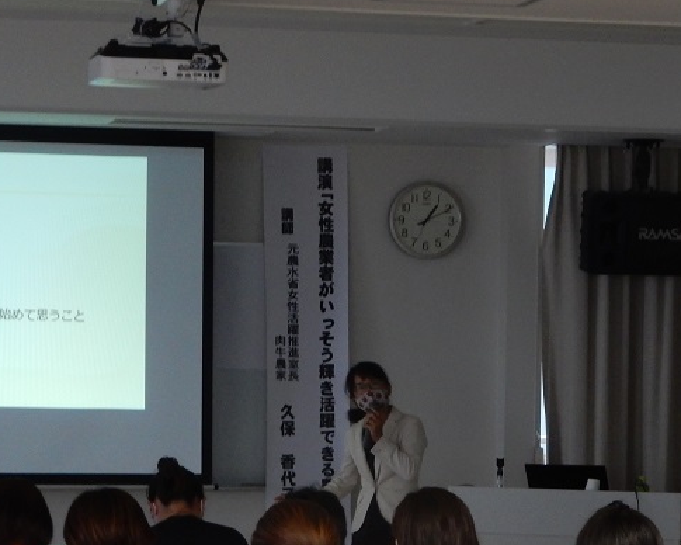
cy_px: 478
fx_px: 2882
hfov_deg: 13.5
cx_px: 369
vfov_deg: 10.7
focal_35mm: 143
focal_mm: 12.6
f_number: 4.8
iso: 360
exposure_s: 1/30
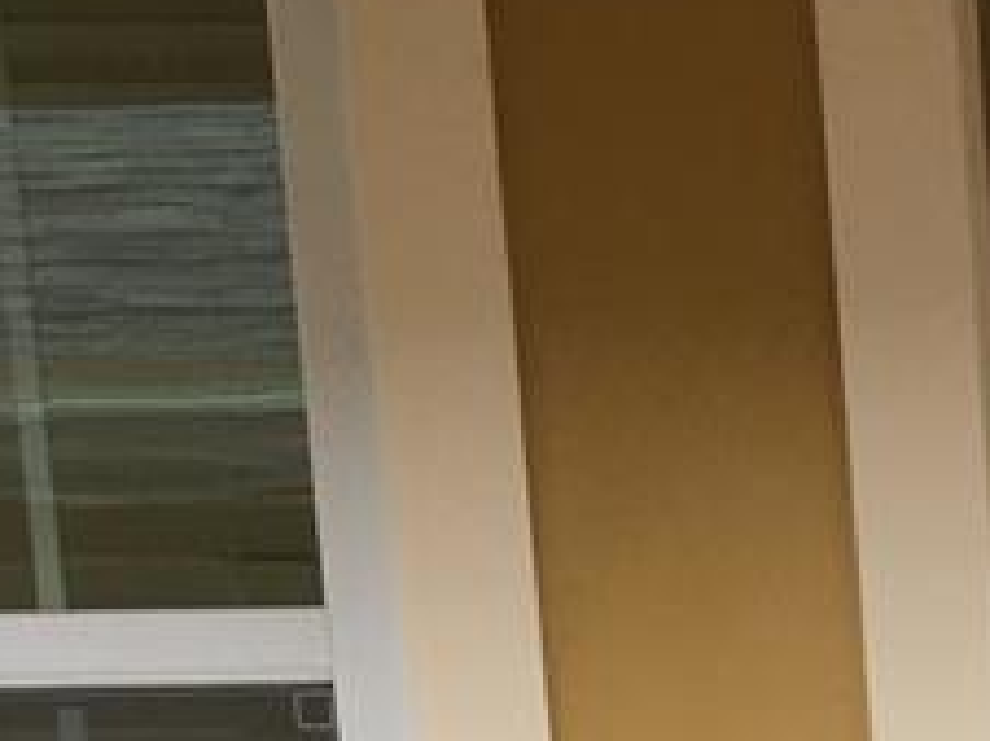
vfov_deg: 8.5
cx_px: 1884
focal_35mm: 154
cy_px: 1938
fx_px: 4400
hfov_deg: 11.7
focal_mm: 4.15
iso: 32
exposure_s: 1/120
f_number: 2.2
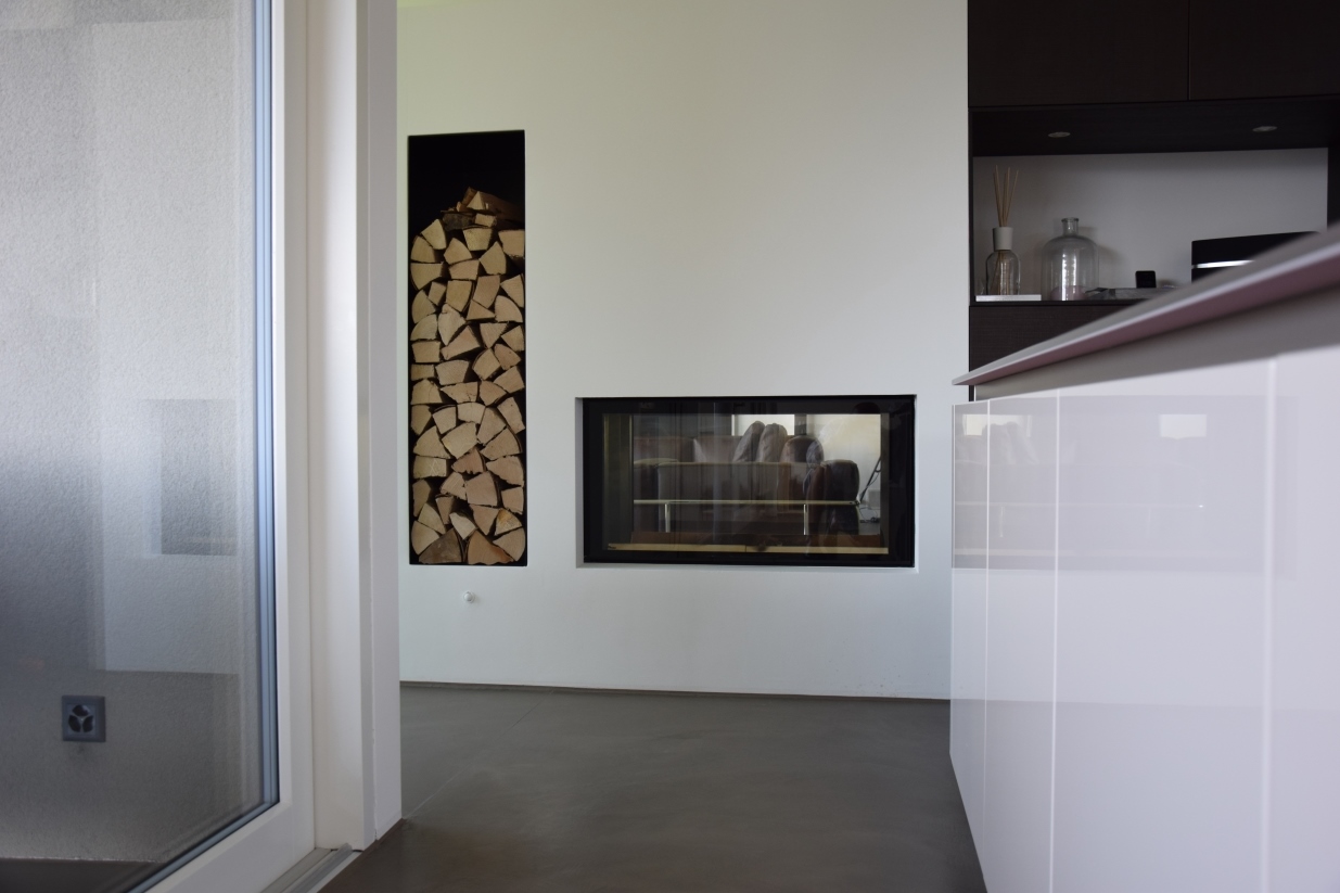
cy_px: 446
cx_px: 670
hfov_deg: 59.5
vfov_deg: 41.7
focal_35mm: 32
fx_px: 1172
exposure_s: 1/100
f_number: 5
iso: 400
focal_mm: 21
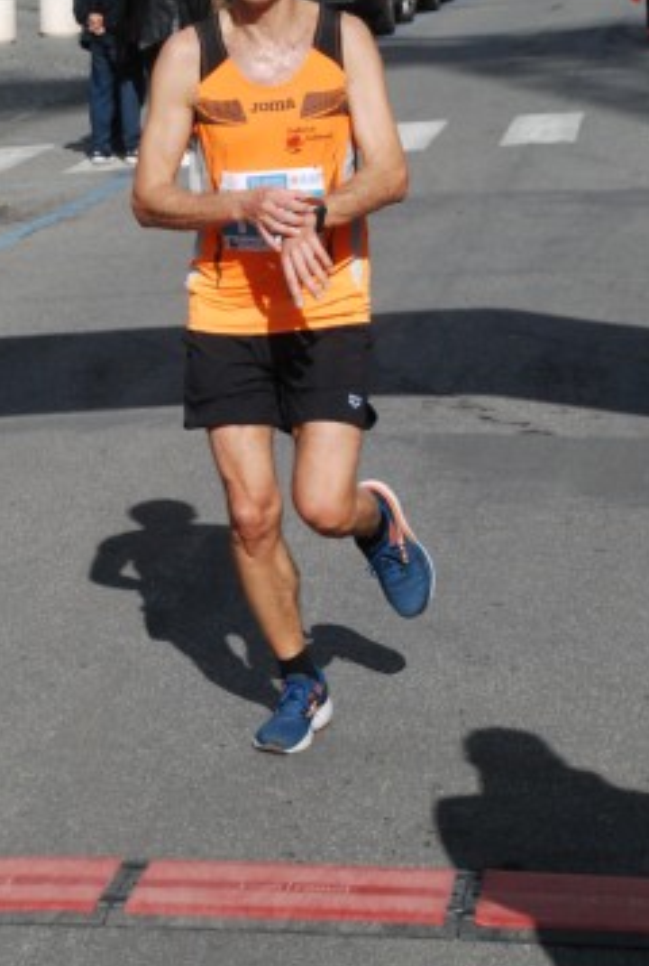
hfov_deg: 11.4
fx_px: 3253
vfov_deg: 16.9
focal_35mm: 121
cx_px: 274
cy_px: 395
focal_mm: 48
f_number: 8
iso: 1000
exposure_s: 1/2000
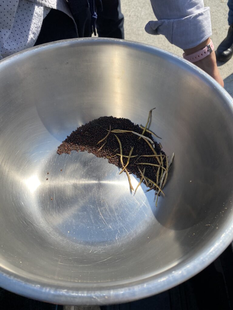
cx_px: 116
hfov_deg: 53.1
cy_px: 155
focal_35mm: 26
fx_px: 233
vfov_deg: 67.3
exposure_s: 1/2463
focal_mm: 4.25
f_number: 1.8
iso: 32
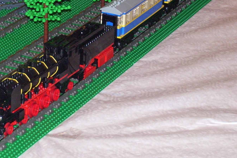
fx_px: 1027
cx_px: 98
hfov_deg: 13.2
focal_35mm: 156
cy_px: 49
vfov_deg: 8.8
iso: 200
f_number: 4.3
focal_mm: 14.3
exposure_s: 1/90
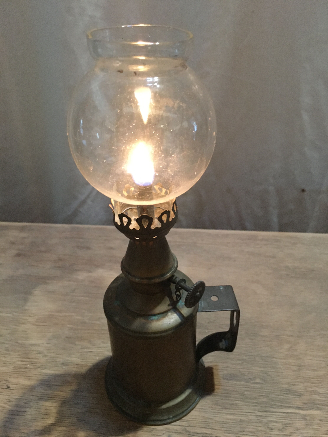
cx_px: 164
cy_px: 218
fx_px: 366
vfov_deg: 61.7
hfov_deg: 48.2
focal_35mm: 29
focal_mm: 4.15
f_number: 2.2
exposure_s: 1/17
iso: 500
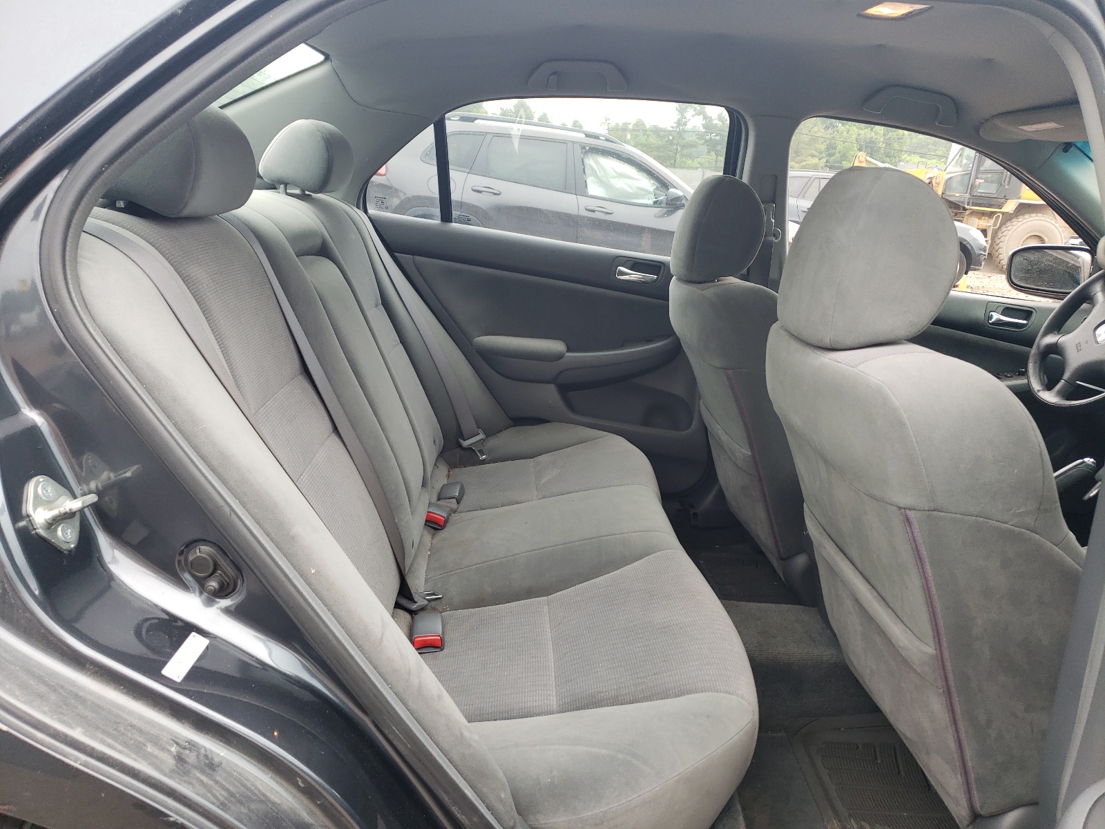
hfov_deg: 67.3
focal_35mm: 26
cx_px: 552
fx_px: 830
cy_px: 414
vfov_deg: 53.1
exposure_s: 1/154
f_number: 1.5
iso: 50
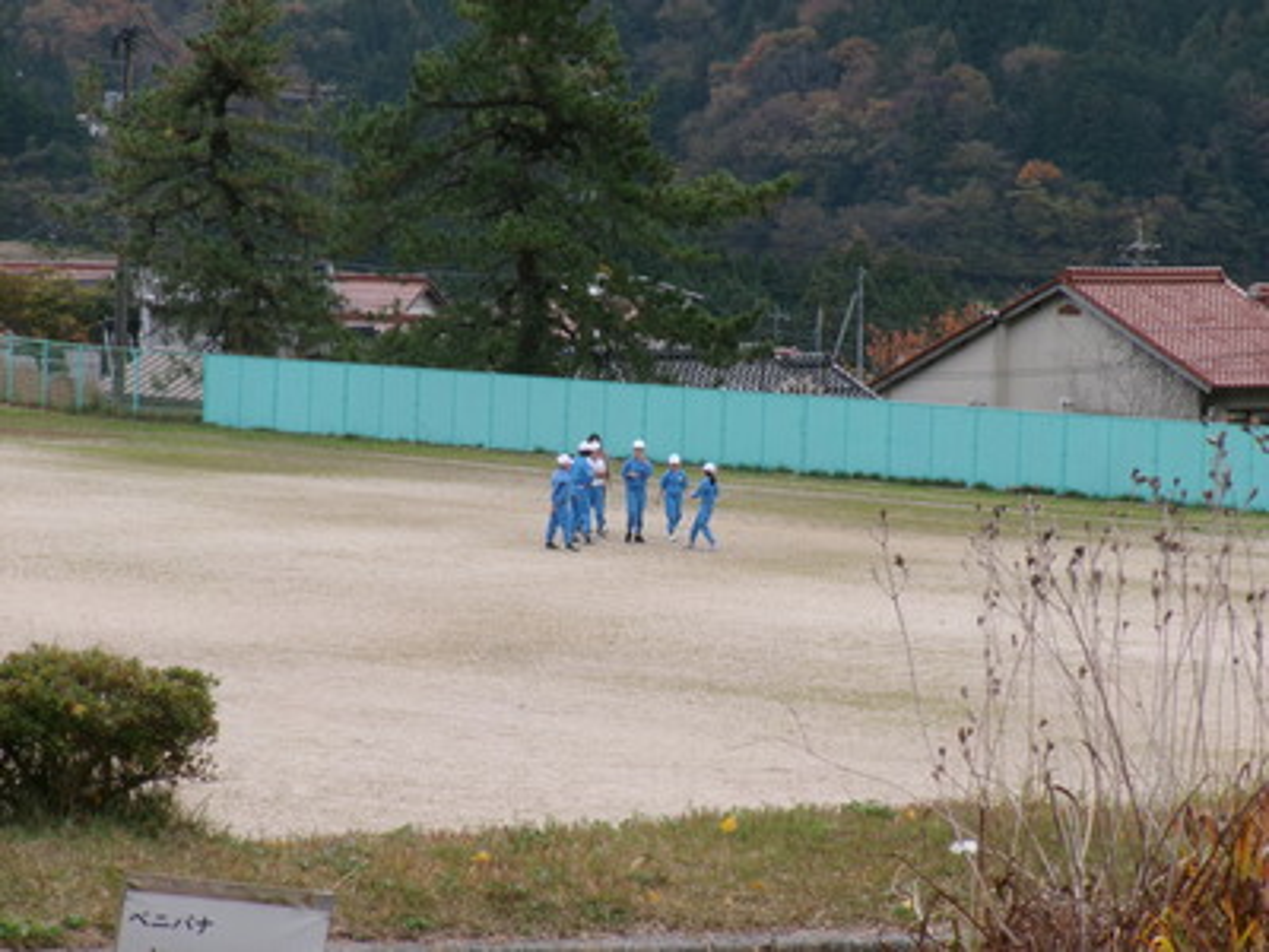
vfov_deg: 10.4
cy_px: 476
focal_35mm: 142
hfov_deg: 13.9
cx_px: 634
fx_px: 5206
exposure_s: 1/150
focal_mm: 25.5
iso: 100
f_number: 6.3
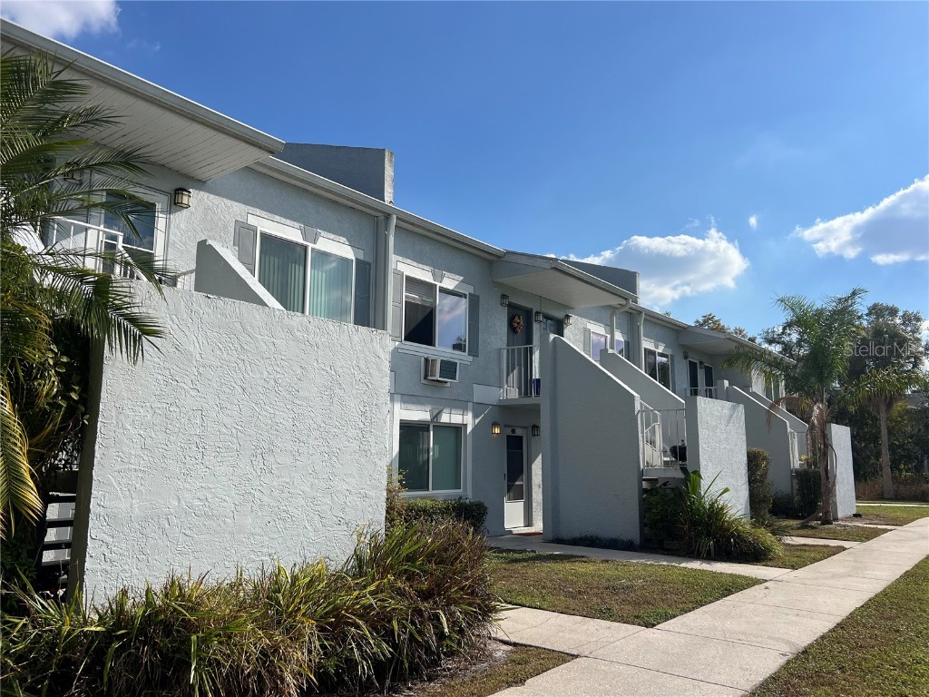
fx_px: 698
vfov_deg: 53.1
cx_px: 464
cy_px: 348
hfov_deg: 67.3
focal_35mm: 26
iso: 50
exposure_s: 1/6993
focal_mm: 5.7
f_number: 1.5
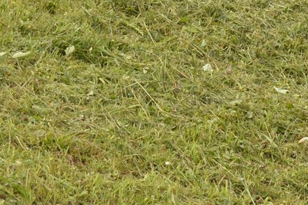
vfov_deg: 5.8
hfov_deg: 8.7
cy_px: -151
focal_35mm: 234
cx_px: 329
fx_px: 2000
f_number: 7.1
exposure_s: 1/200
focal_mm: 40
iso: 100
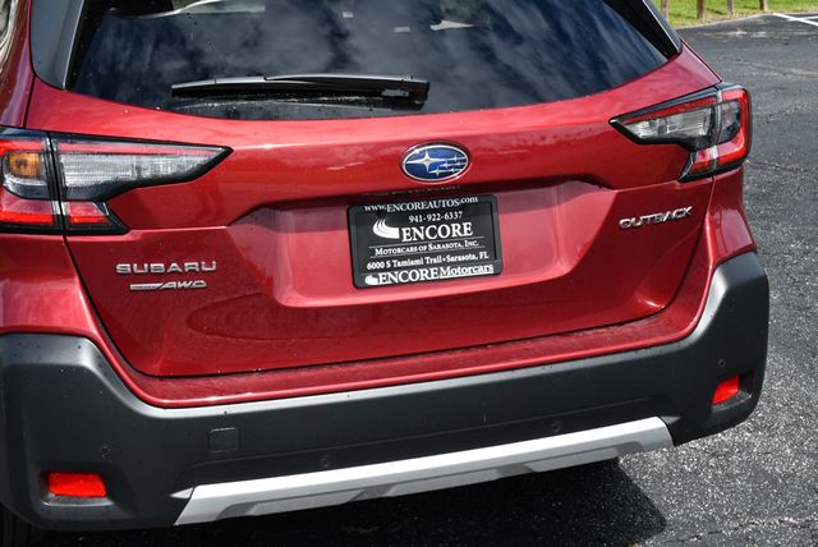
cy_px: 274
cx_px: 409
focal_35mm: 64
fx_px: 1456
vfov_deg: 21.3
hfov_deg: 31.4
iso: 100
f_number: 8
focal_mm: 32
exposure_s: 1/250
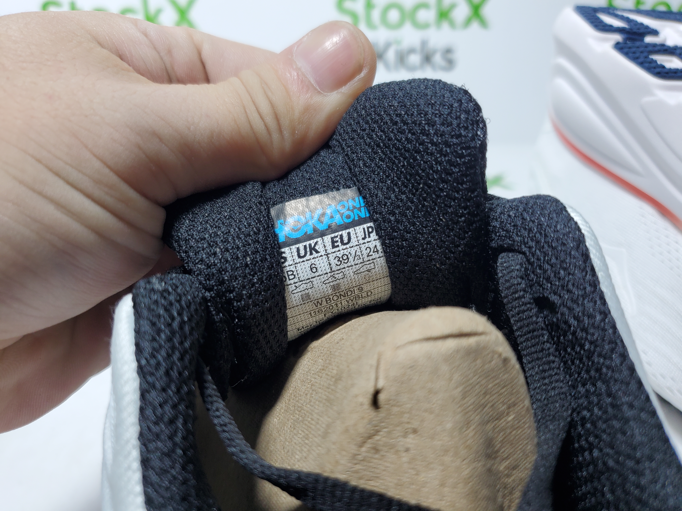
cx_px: 341
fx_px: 512
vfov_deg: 53.1
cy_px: 256
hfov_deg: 67.3
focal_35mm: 26
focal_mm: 4.3
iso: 50
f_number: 1.5
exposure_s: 1/302
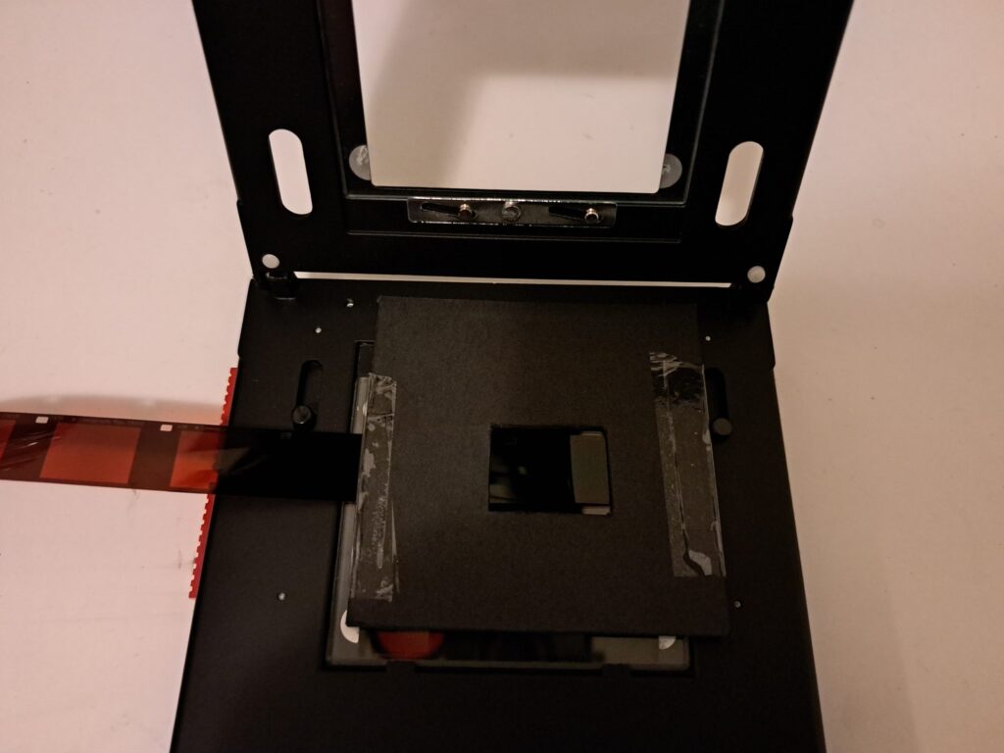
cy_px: 376
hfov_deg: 71.6
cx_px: 502
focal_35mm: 24
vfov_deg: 56.8
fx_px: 696
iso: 1000
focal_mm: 5.23
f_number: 1.8
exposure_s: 1/20
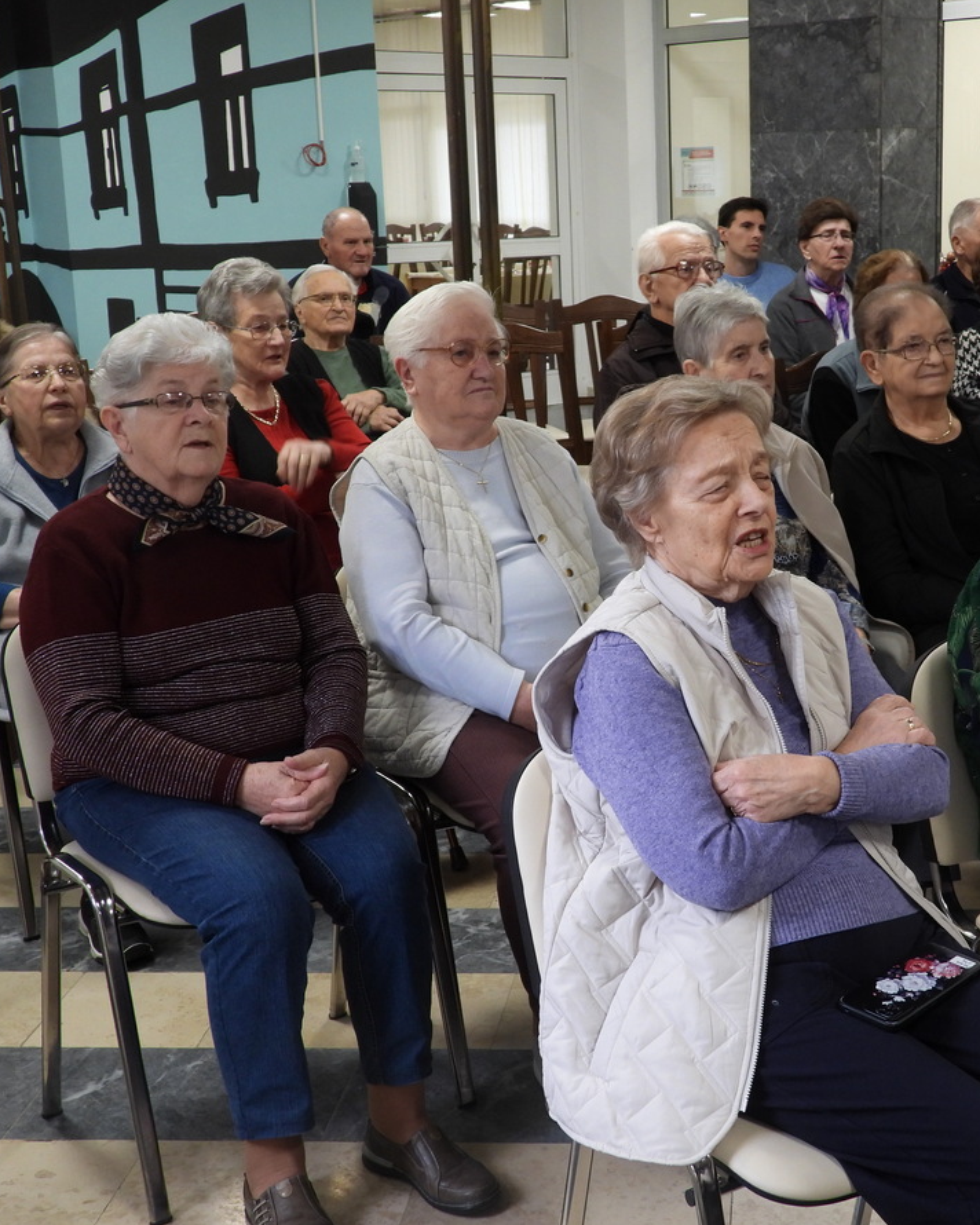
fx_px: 1813
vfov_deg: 37.3
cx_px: 706
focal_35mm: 50
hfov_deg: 29.9
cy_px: 617
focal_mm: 6.8
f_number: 3.2
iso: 200
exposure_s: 1/30
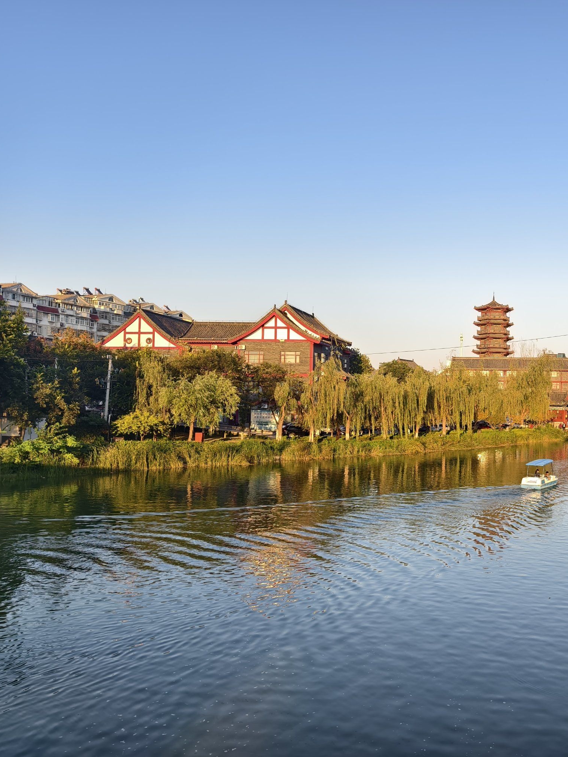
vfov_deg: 58.3
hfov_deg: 43.5
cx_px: 448
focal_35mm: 31
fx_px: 678
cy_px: 376
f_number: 1.75
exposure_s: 1/769
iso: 50
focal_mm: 8.67
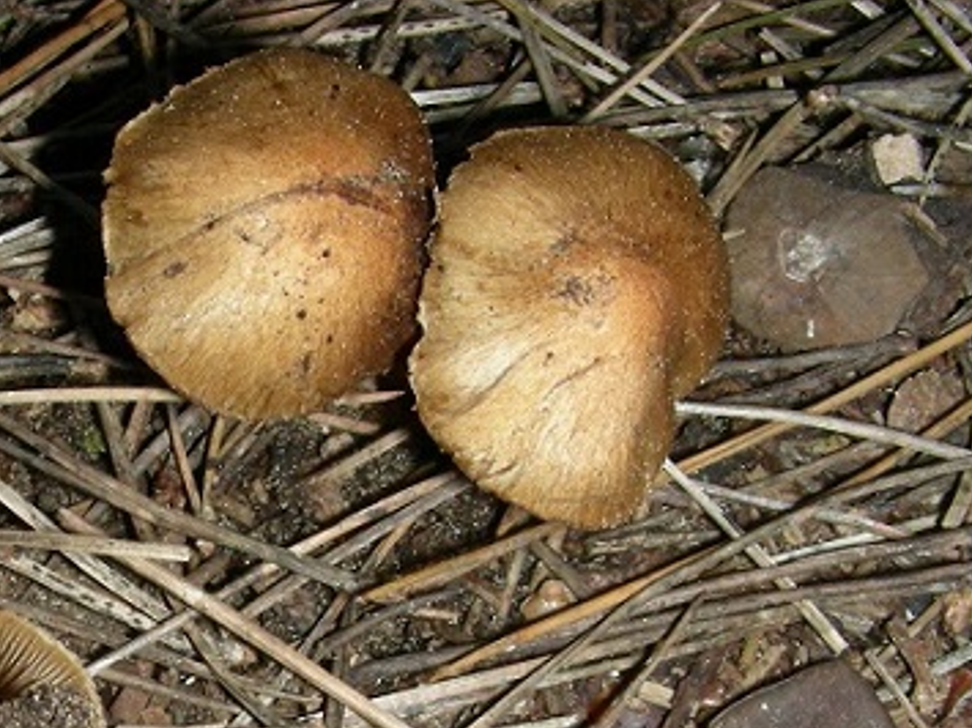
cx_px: 186
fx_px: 2105
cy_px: 688
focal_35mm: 75
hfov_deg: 25.5
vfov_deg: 19.2
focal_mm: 6.3
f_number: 6.8
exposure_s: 1/60.1
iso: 50
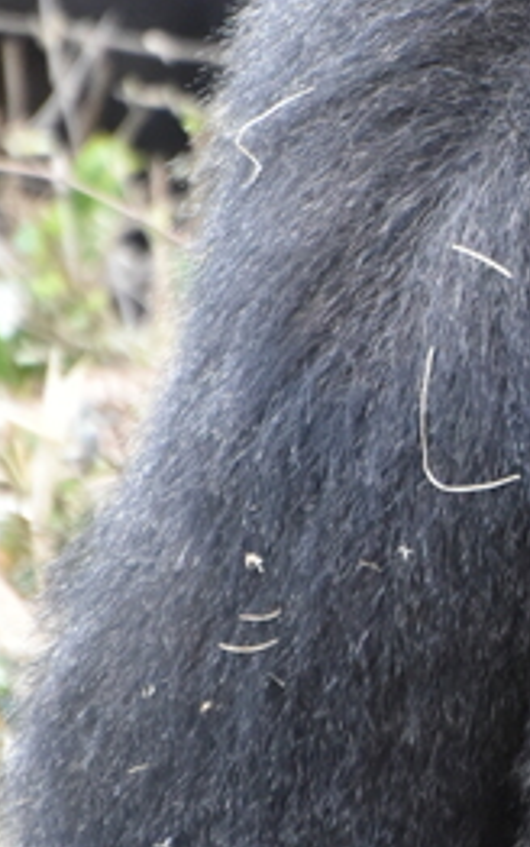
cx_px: 889
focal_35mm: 1346
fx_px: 31073
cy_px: 352
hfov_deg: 1.0
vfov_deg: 1.6
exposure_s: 1/640
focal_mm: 270
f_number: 5.6
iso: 2500
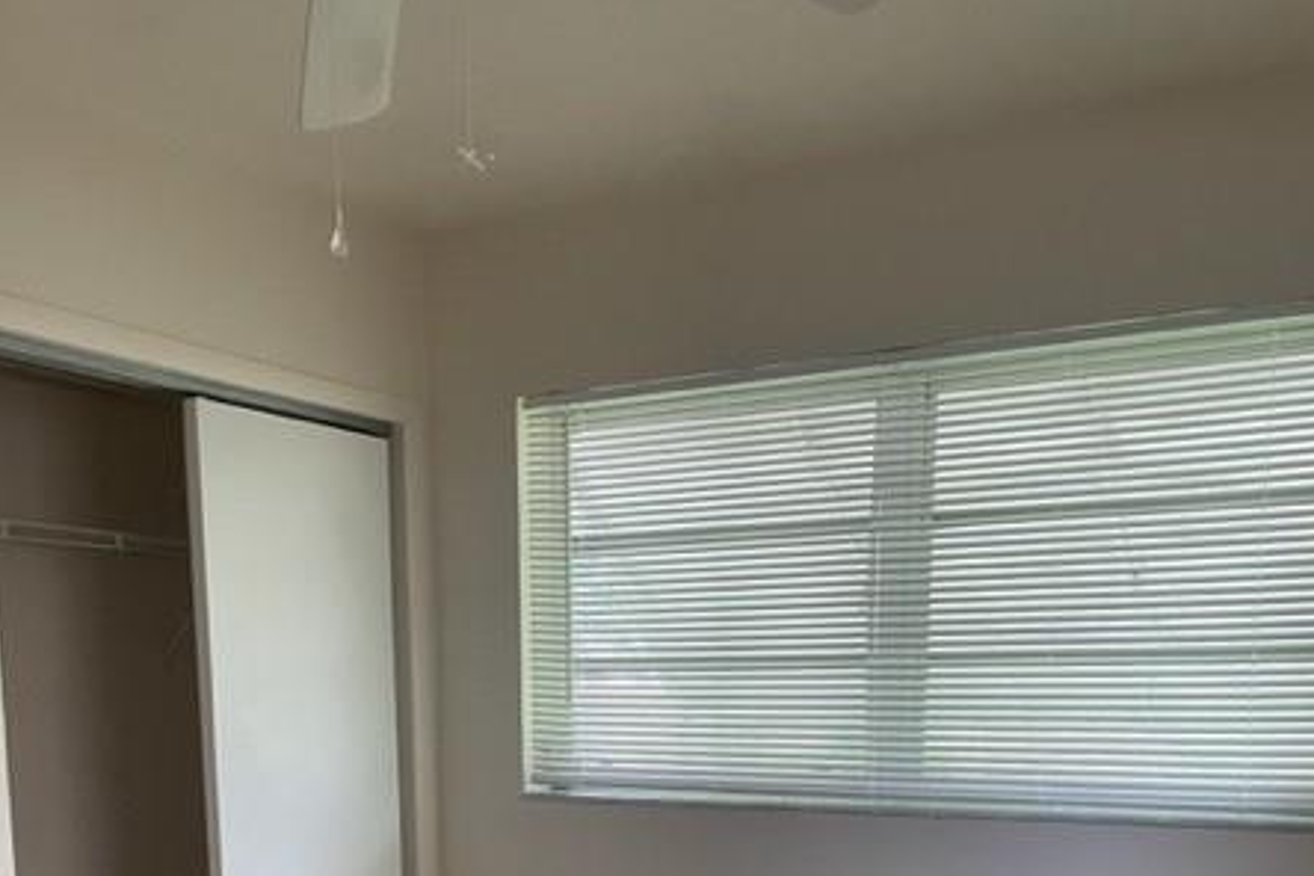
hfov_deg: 49.5
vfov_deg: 30.9
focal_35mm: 39
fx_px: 1423
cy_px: 938
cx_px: 613
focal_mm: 4.2
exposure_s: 1/68
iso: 125
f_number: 1.6
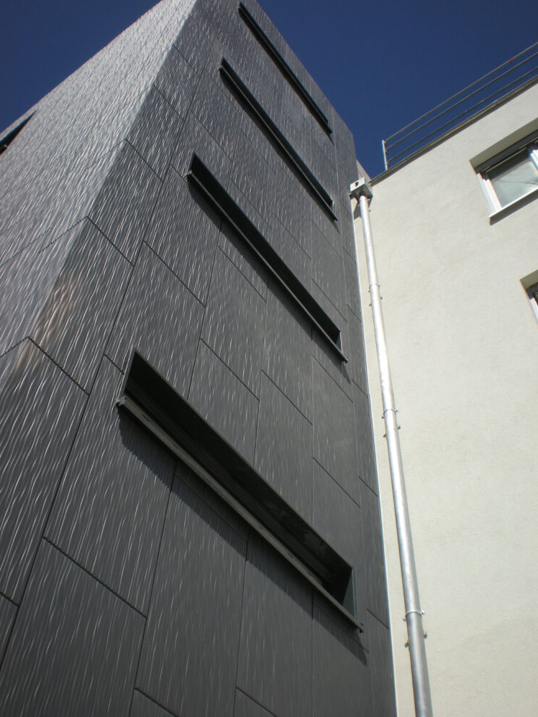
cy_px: 356
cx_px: 267
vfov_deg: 47.9
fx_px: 809
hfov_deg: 36.8
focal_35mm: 39
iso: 64
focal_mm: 6.3
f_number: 4.6
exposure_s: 1/855
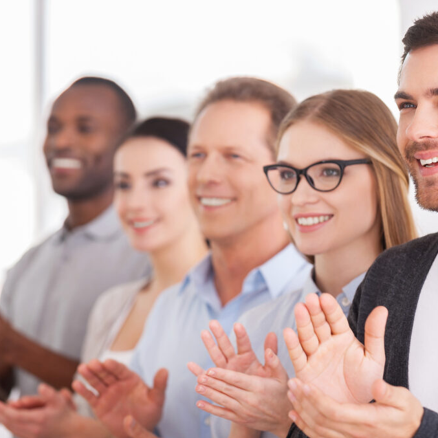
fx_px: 2133
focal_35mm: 149
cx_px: 240
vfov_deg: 11.7
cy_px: 220
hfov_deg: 11.7
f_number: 4.5
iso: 200
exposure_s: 1/200
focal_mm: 116
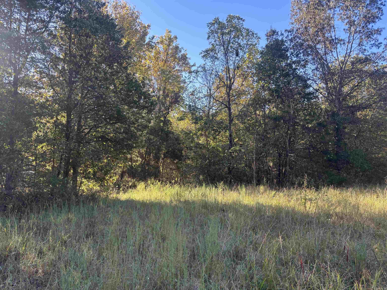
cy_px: 145
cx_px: 194
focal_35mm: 26
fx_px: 291
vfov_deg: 53.1
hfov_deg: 67.3
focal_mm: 5.96
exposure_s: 1/288
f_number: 1.6
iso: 50
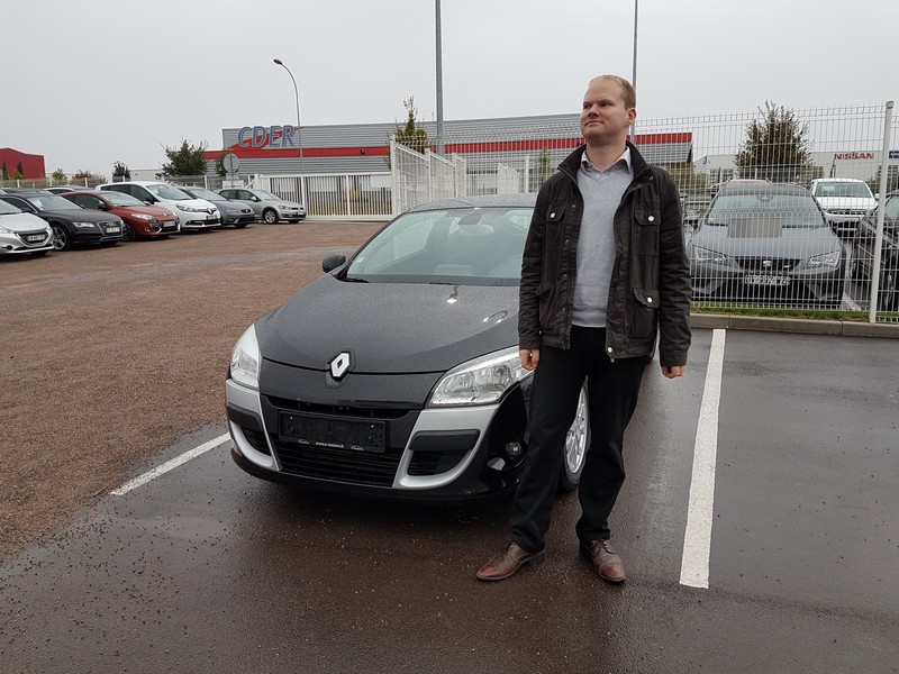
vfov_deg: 53.1
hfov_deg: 67.3
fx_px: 675
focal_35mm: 26
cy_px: 337
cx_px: 450
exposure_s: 1/50
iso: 40
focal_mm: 4.2
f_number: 1.7
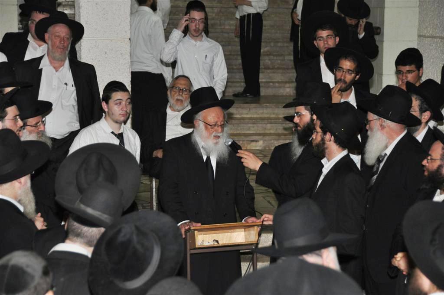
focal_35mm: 123
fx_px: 1515
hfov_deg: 16.7
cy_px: 148
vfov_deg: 11.1
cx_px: 222
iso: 800
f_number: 5
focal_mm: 82
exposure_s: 1/60
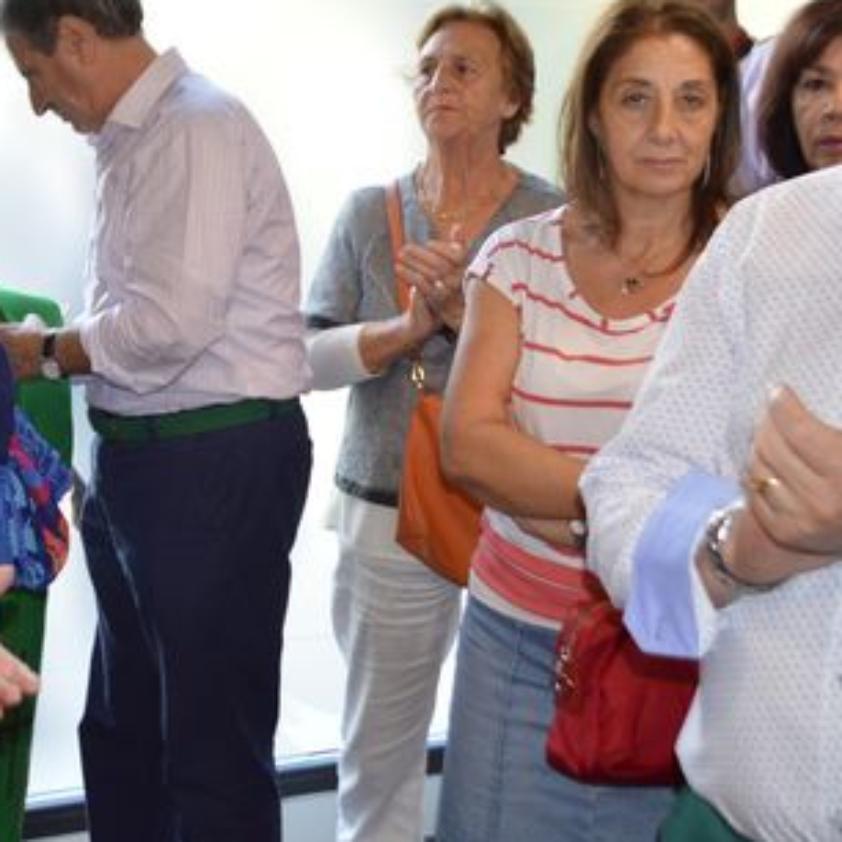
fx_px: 1651
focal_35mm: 60
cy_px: 195
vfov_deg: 28.1
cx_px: 72
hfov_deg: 27.5
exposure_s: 1/60
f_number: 3.5
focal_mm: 18
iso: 400
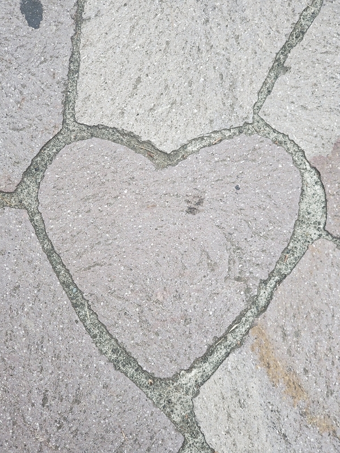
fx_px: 681
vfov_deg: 36.8
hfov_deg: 28.0
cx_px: 170
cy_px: 226
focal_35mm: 52
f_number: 2.4
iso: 160
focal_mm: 6
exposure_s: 1/33
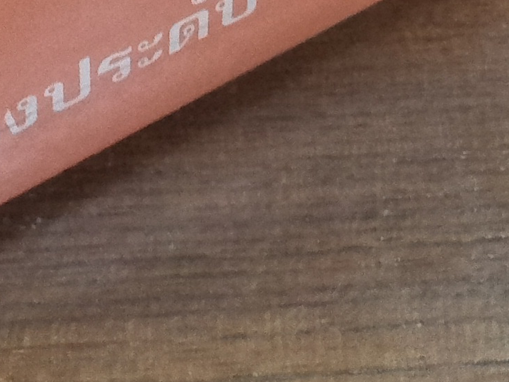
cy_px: -161
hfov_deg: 17.4
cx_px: 268
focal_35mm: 113
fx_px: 1662
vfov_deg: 12.6
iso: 265
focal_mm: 3.46
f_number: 2.2
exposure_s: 1/33
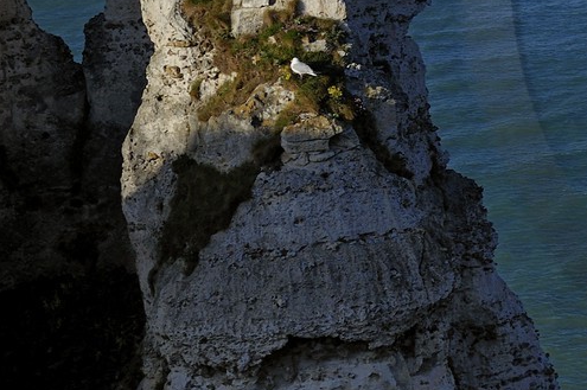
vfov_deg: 12.2
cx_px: 946
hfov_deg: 16.5
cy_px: -36
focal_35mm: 110
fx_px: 1792
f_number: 6.3
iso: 200
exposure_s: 1/500
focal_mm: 34
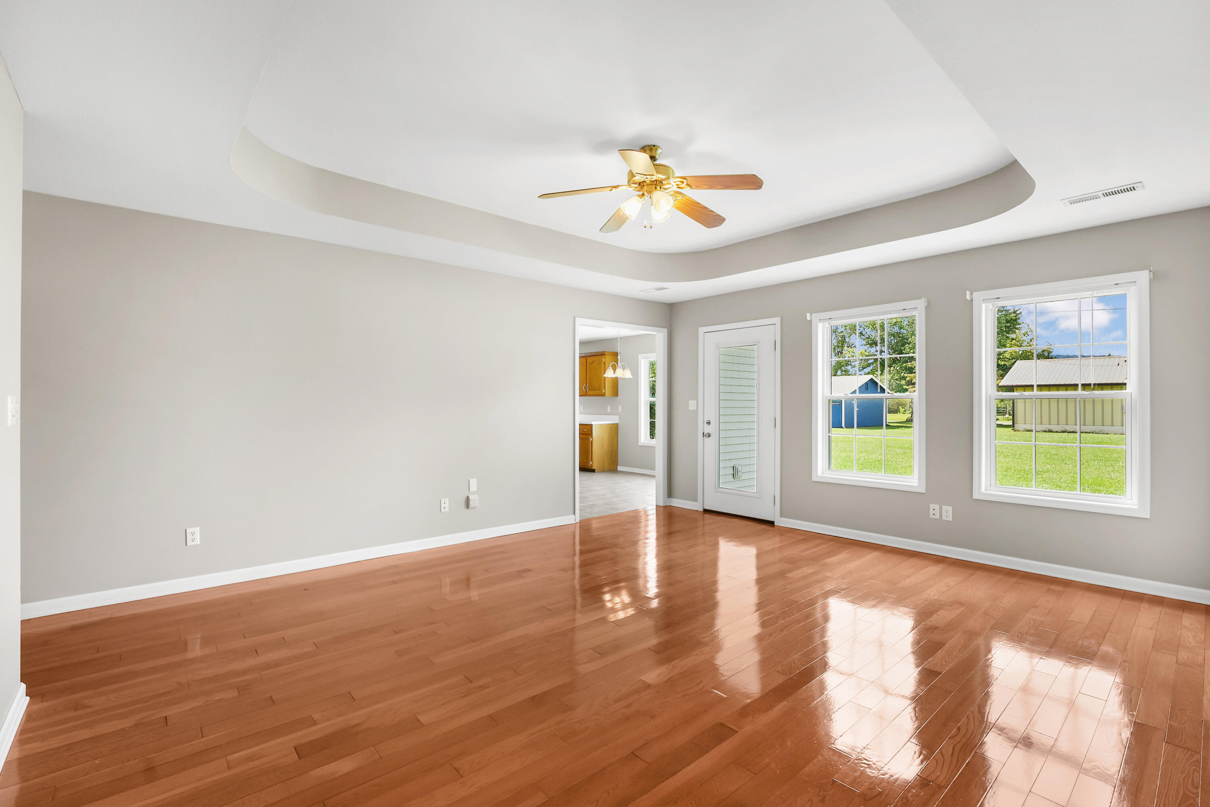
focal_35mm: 16
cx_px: 605
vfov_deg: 74.5
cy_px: 404
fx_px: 531
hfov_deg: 97.4
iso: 640
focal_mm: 15.8
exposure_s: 1/80
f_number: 8
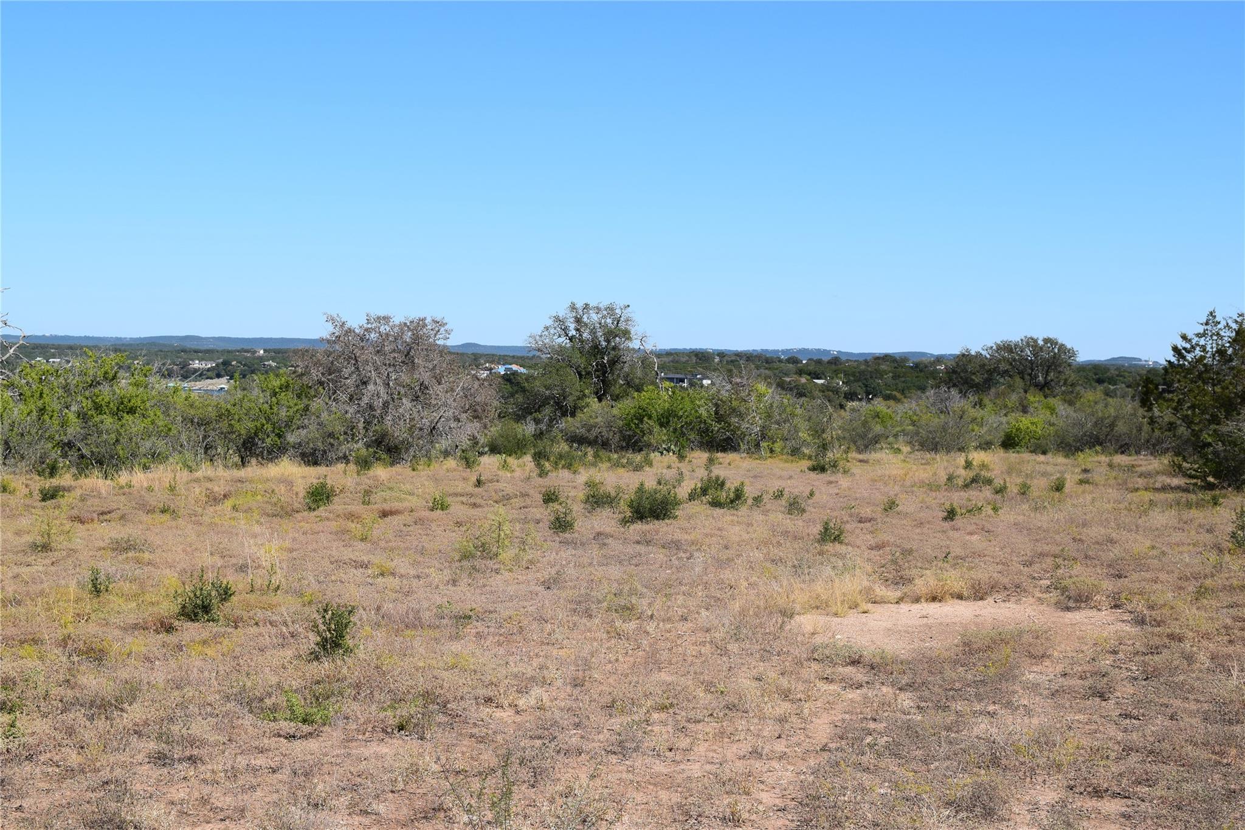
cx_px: 622
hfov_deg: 42.3
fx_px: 1608
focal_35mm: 46
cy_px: 415
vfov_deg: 28.9
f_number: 11
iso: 280
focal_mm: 31
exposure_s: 1/500
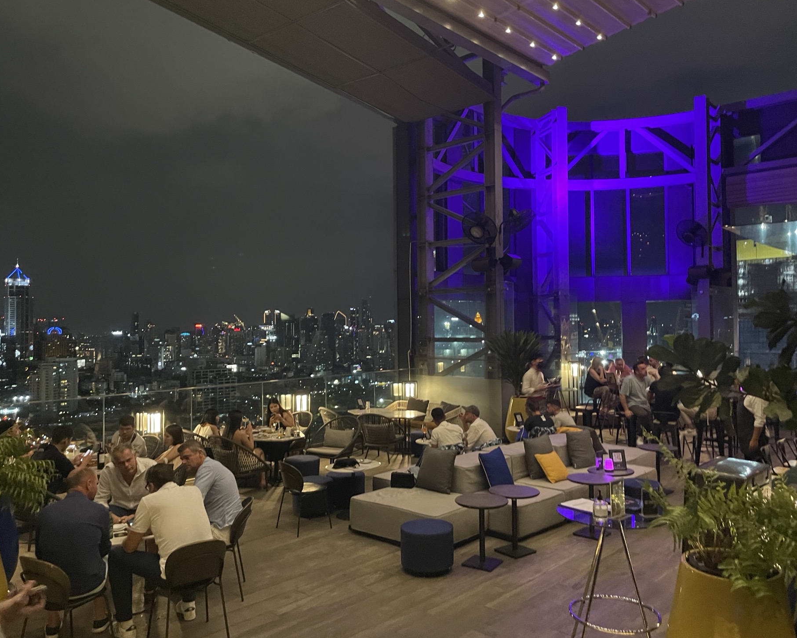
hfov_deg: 62.2
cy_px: 311
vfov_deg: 51.5
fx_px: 660
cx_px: 415
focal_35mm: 28
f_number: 1.6
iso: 800
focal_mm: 4.2
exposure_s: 1/25
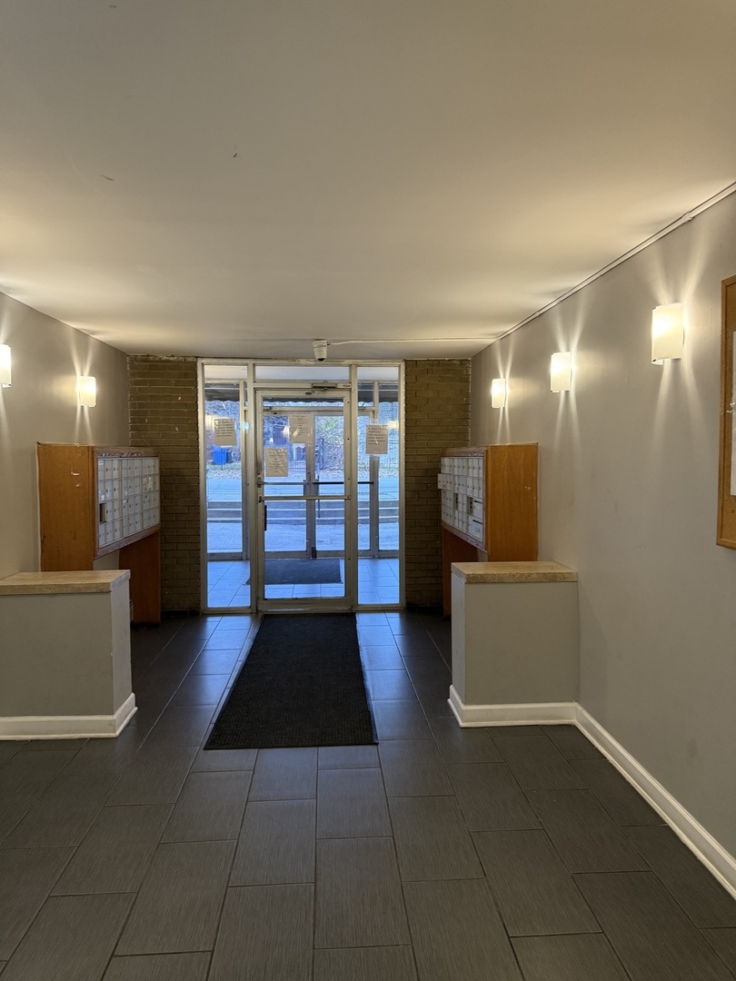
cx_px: 368
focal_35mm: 24
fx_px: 680
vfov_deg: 71.6
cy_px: 490
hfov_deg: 56.8
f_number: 1.78
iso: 250
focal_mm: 6.76
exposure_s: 1/60
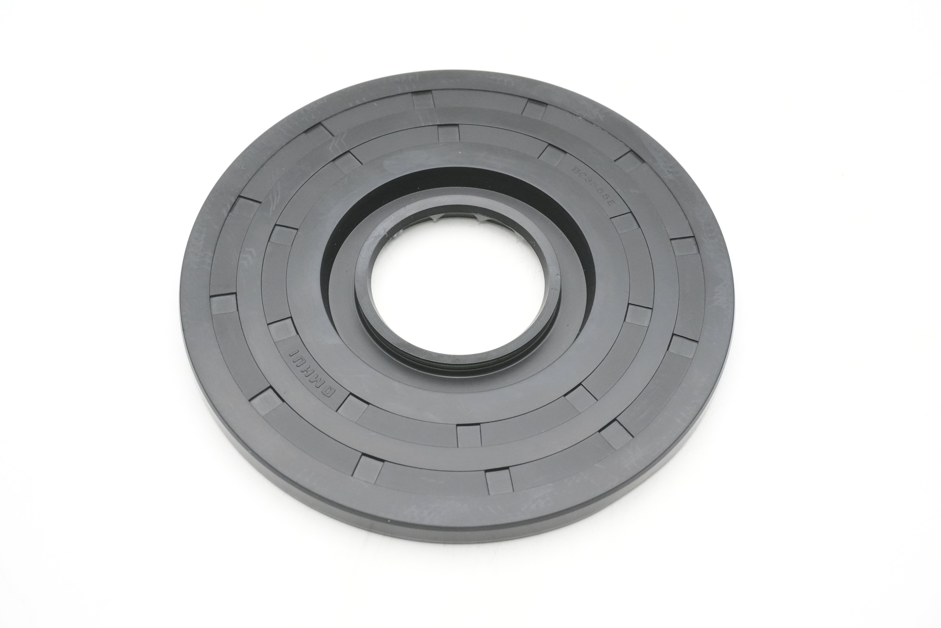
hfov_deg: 38.9
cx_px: 470
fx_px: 1333
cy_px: 314
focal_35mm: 51
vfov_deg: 26.5
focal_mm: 34
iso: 3200
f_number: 11
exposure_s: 1/160
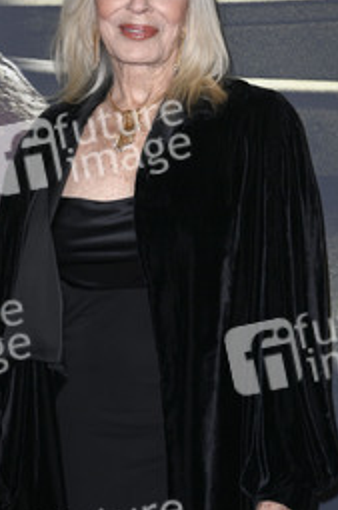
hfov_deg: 7.8
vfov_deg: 11.7
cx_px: 146
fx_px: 2489
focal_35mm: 176
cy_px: 248
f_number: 5.6
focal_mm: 112
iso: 640
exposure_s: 1/200
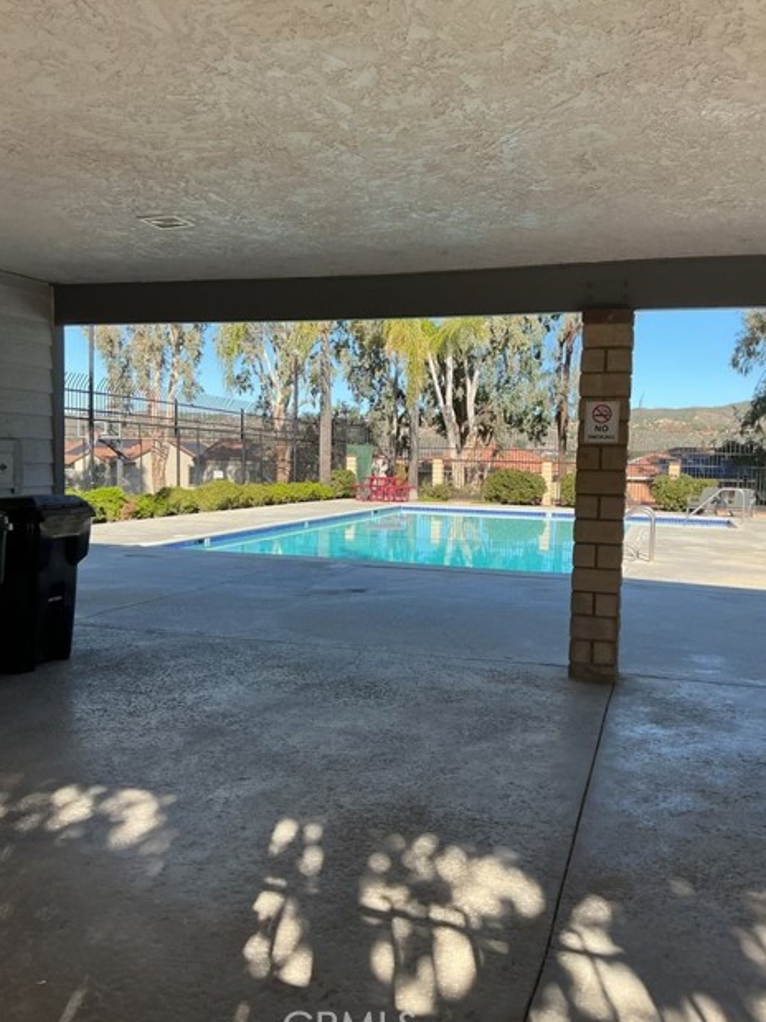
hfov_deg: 46.8
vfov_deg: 60.0
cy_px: 522
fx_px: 885
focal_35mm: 30
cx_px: 391
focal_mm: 3
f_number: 1.8
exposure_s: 1/700
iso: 25
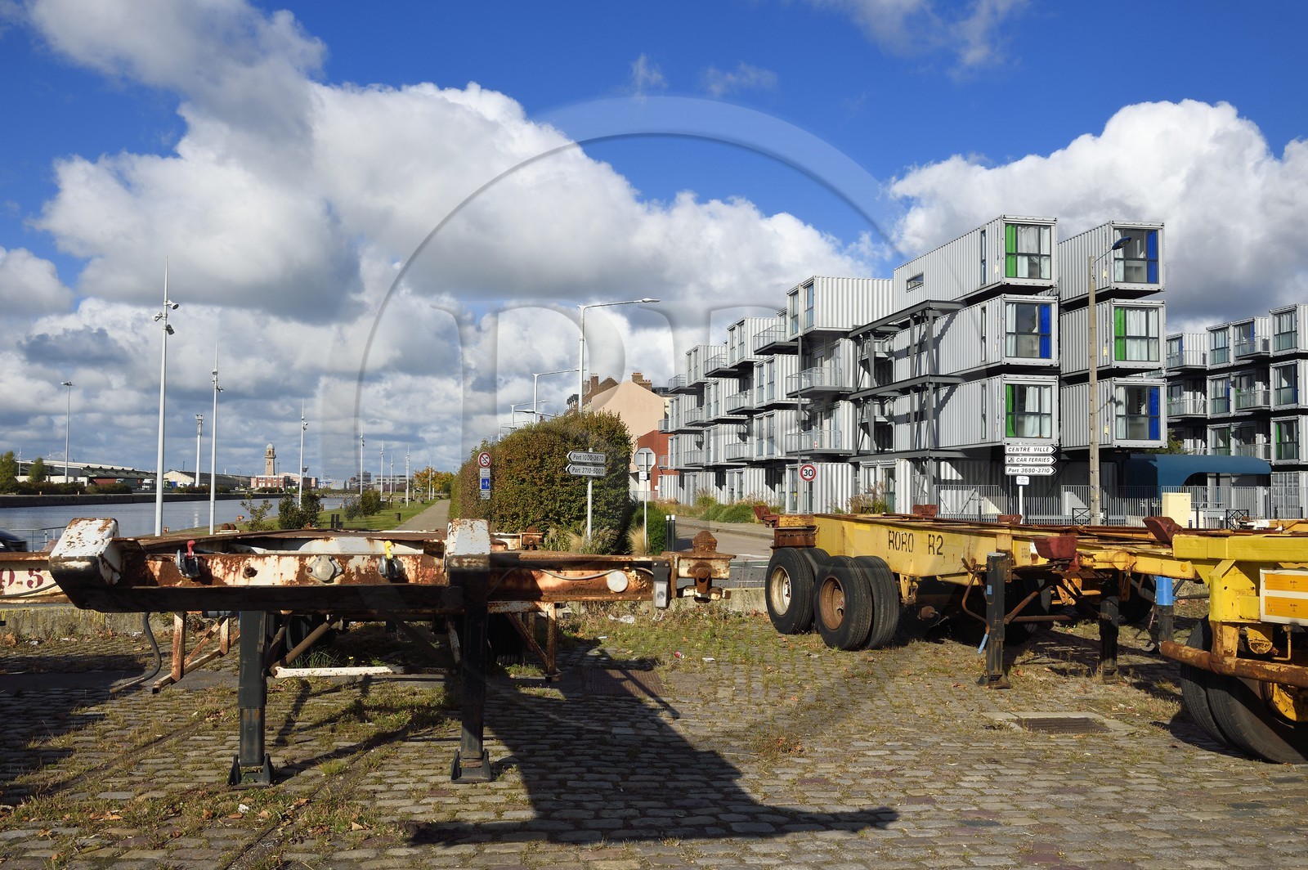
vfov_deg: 38.8
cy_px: 435
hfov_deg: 55.8
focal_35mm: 34
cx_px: 654
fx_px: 1234
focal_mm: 34
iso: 200
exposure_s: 1/250
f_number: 14
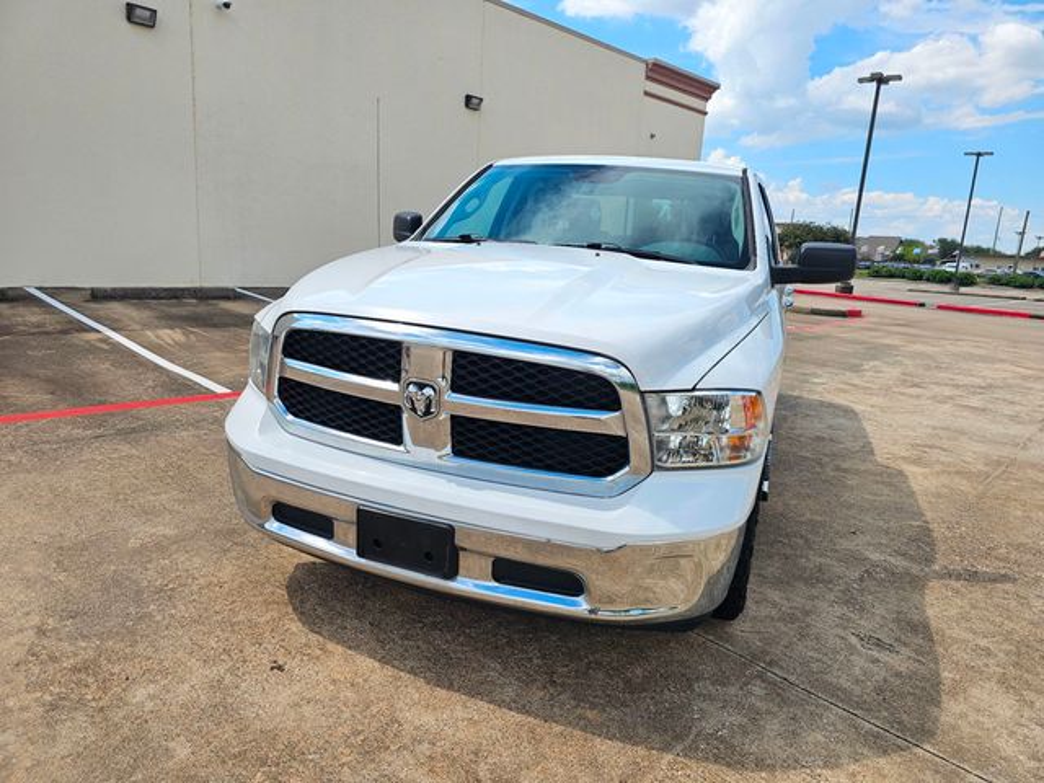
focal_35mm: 23
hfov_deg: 73.9
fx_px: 694
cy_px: 392
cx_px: 522
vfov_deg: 58.9
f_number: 1.7
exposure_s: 1/580
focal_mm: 6.3
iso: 10
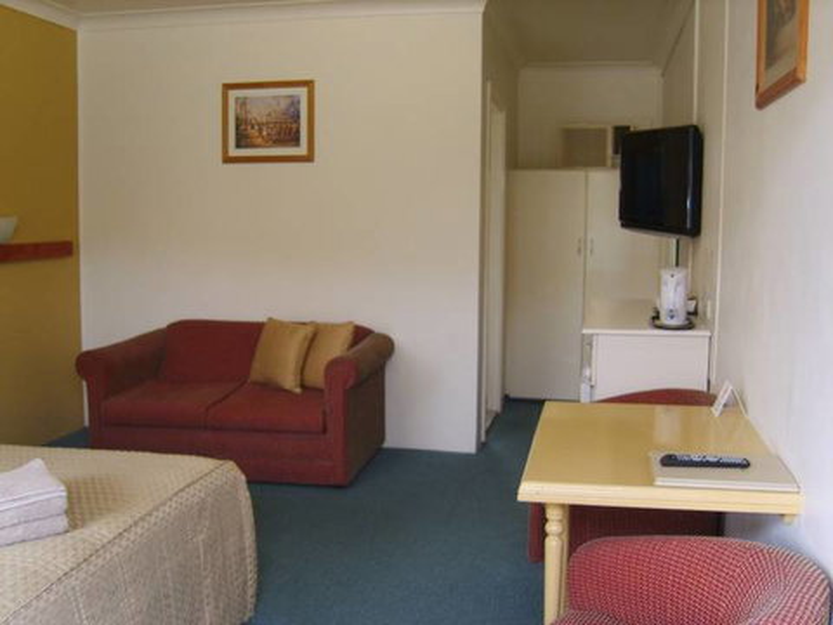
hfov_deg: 52.6
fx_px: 842
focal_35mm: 35
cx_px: 416
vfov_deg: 40.7
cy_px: 312
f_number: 2.8
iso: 96
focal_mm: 7.4
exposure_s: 1/30
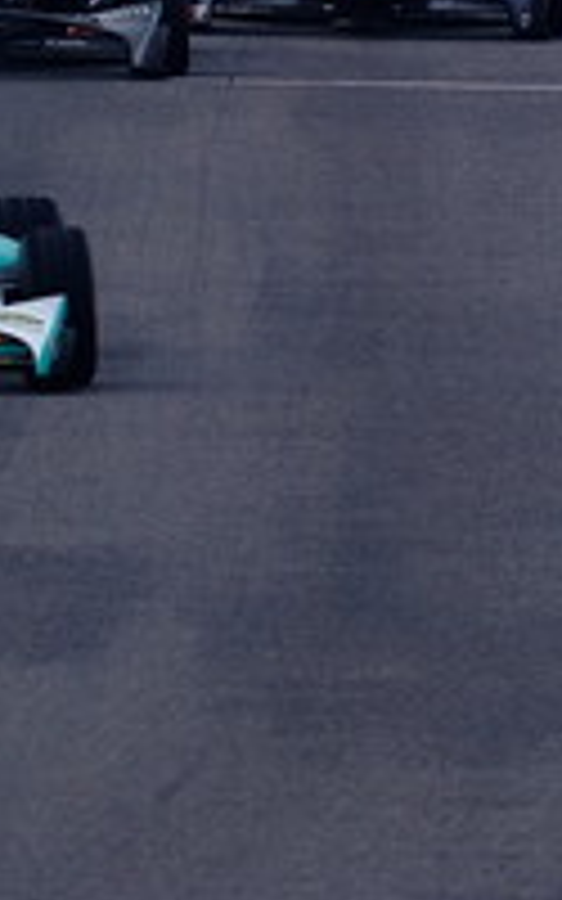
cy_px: -68
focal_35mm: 1654
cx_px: -688
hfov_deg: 0.8
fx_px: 40533
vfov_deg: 1.3
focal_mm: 300
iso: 100
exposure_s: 1/500
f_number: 5.6
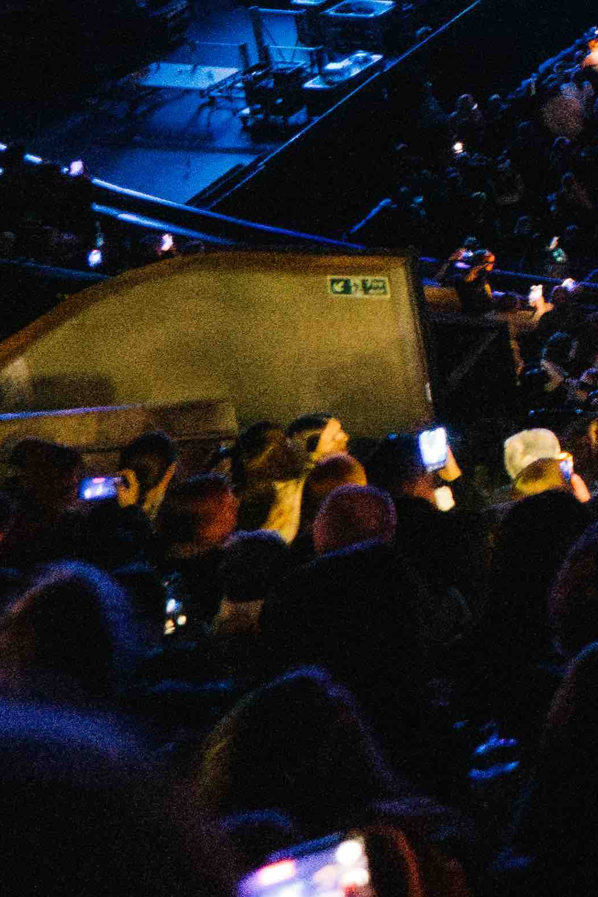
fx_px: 2117
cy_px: -624
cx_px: 2015
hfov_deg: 9.8
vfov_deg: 19.3
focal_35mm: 85
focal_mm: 14
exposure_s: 1/60
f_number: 2.8
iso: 16000
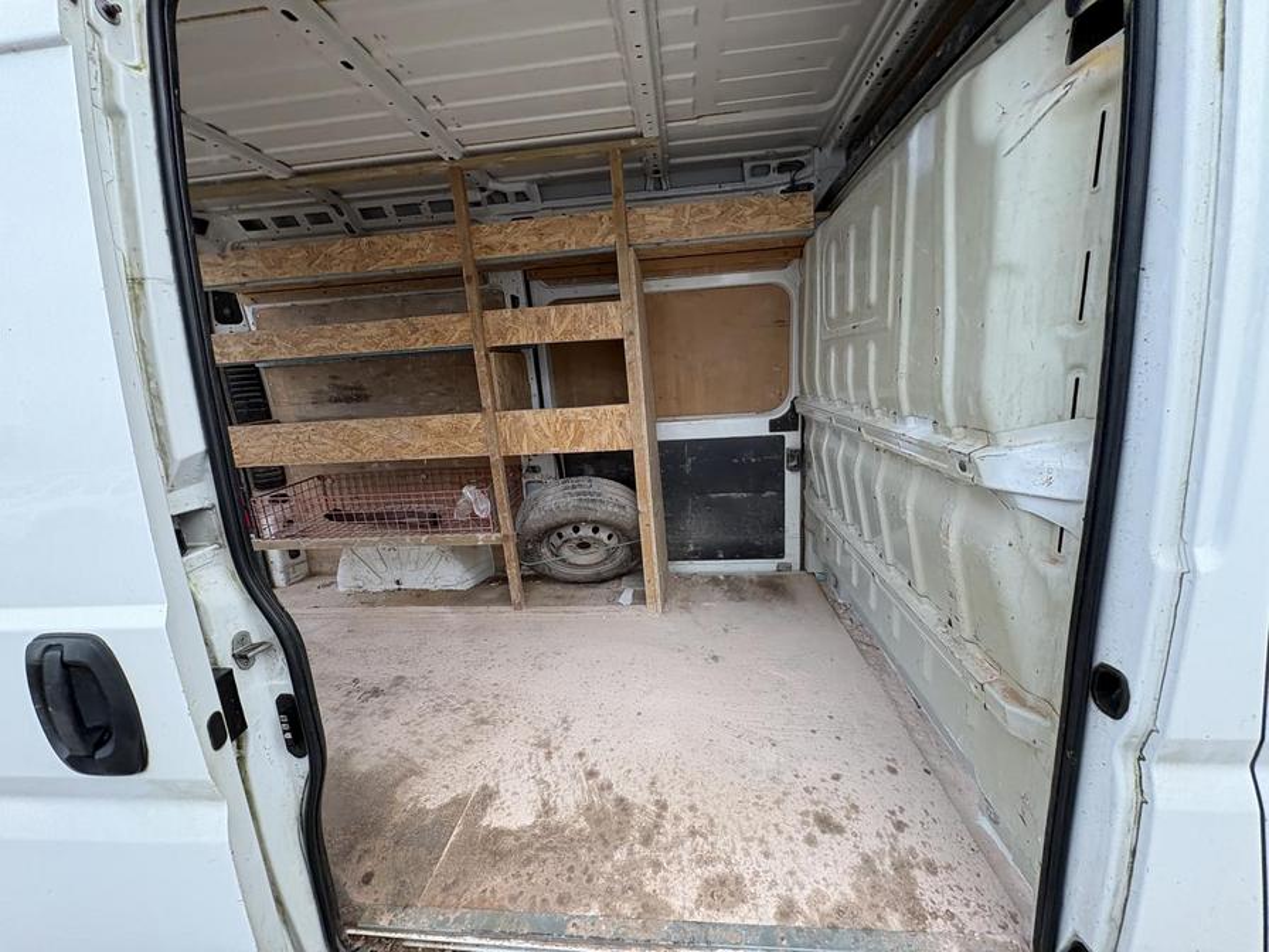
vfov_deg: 85.7
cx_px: 634
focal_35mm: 14
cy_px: 476
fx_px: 513
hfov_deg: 102.1
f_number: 2.2
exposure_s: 1/235
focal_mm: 2.22
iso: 50
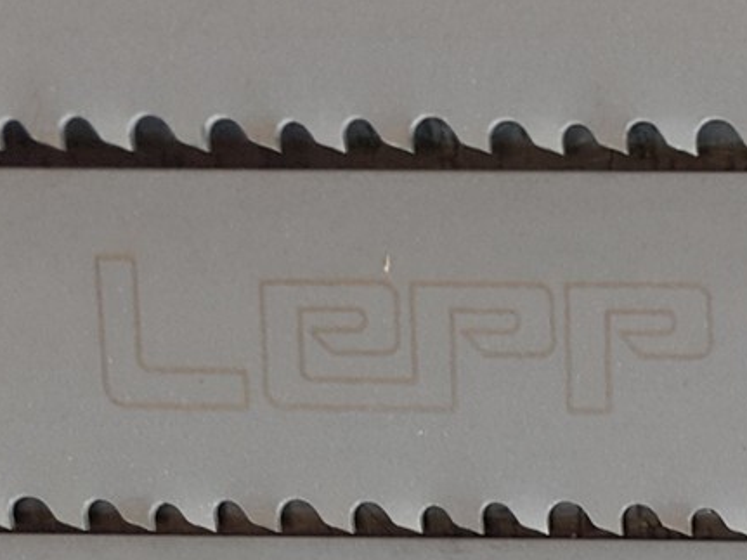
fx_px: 2330
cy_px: 928
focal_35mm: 108
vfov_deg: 12.7
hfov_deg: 16.6
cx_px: 1114
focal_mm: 4.73
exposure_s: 1/33
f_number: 2.2
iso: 80
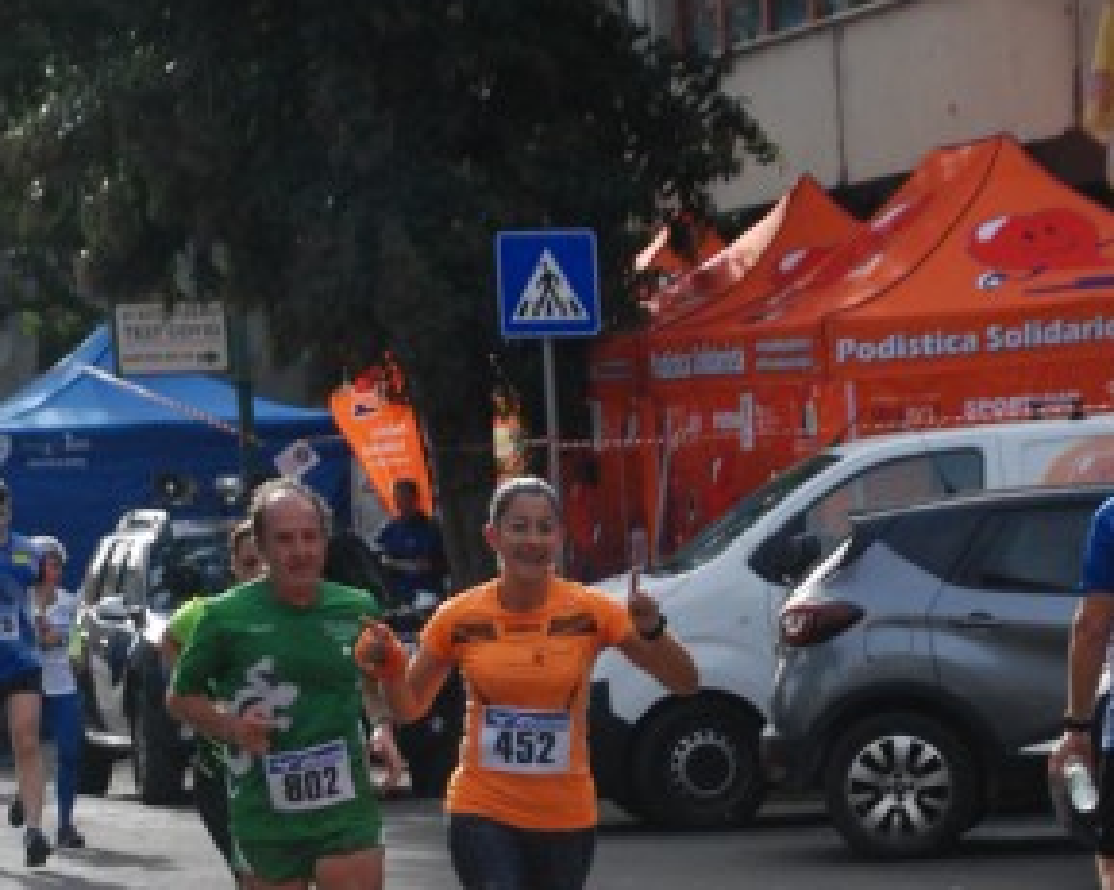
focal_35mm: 205
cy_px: 1060
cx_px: 761
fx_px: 6757
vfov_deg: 7.5
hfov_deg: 9.4
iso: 1000
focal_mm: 70
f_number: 5.6
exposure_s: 1/1600
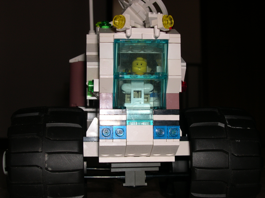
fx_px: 436
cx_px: 132
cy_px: 99
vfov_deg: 25.7
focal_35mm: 57
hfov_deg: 33.8
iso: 100
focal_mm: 12.2
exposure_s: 1/60
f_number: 9.2
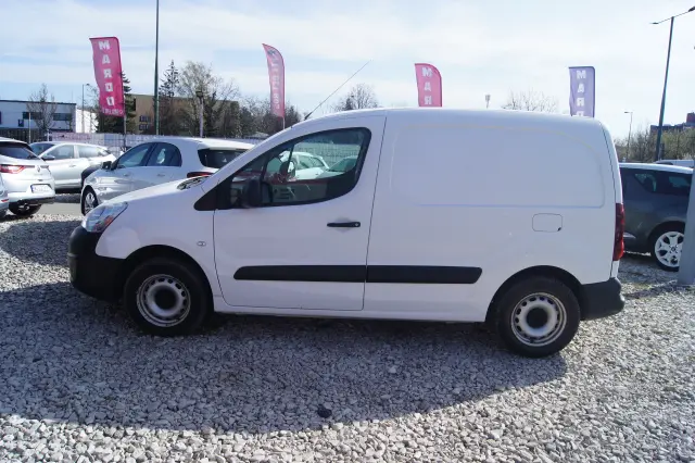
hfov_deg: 67.4
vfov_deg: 47.9
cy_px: 232
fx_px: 521
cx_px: 348
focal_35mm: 27
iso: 100
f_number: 11
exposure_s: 1/125
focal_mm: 18
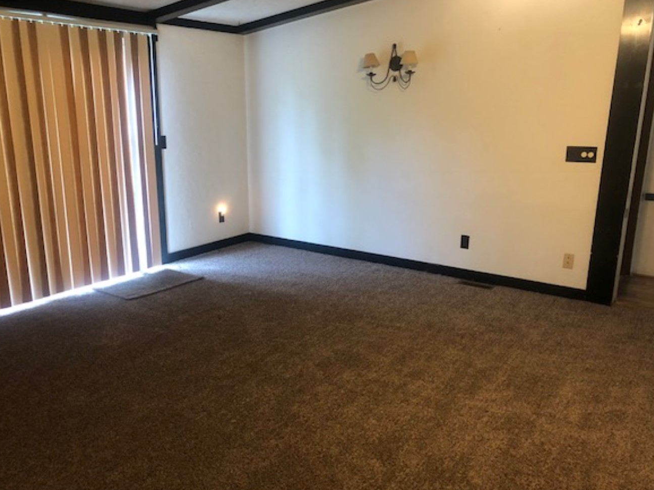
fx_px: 586
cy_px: 262
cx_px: 323
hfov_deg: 58.4
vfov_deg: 45.4
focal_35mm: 31
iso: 64
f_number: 1.8
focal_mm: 3.99
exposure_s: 1/15
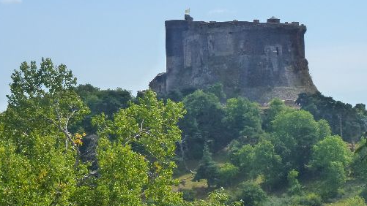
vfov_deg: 6.7
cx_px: 273
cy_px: 94
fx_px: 1762
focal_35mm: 181
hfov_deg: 11.9
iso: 250
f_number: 5
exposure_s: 1/800
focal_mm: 18.7
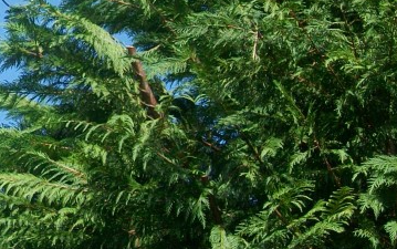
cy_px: -31
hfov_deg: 13.6
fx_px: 1635
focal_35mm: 151
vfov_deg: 8.6
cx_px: -38
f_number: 3.6
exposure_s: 1/400
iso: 64
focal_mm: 8.8
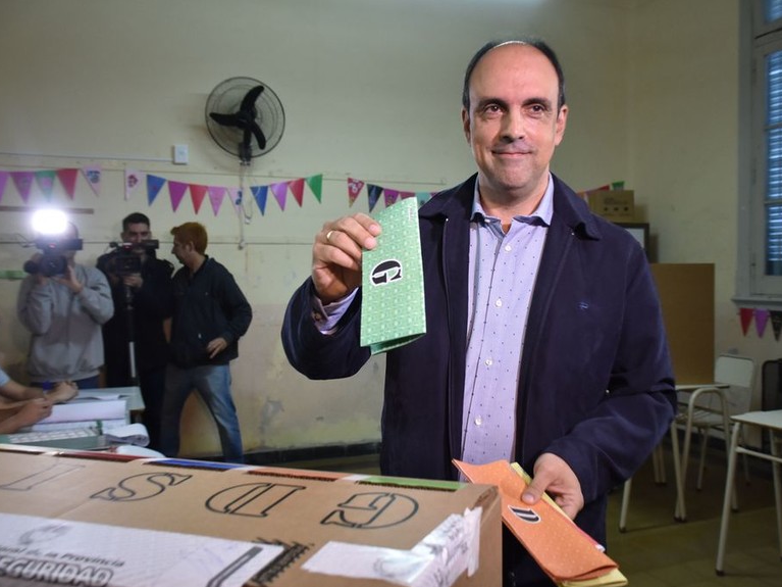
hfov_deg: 51.3
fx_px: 813
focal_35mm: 36
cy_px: 294
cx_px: 421
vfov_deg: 39.6
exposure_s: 1/100
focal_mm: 22
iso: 1000
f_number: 3.5
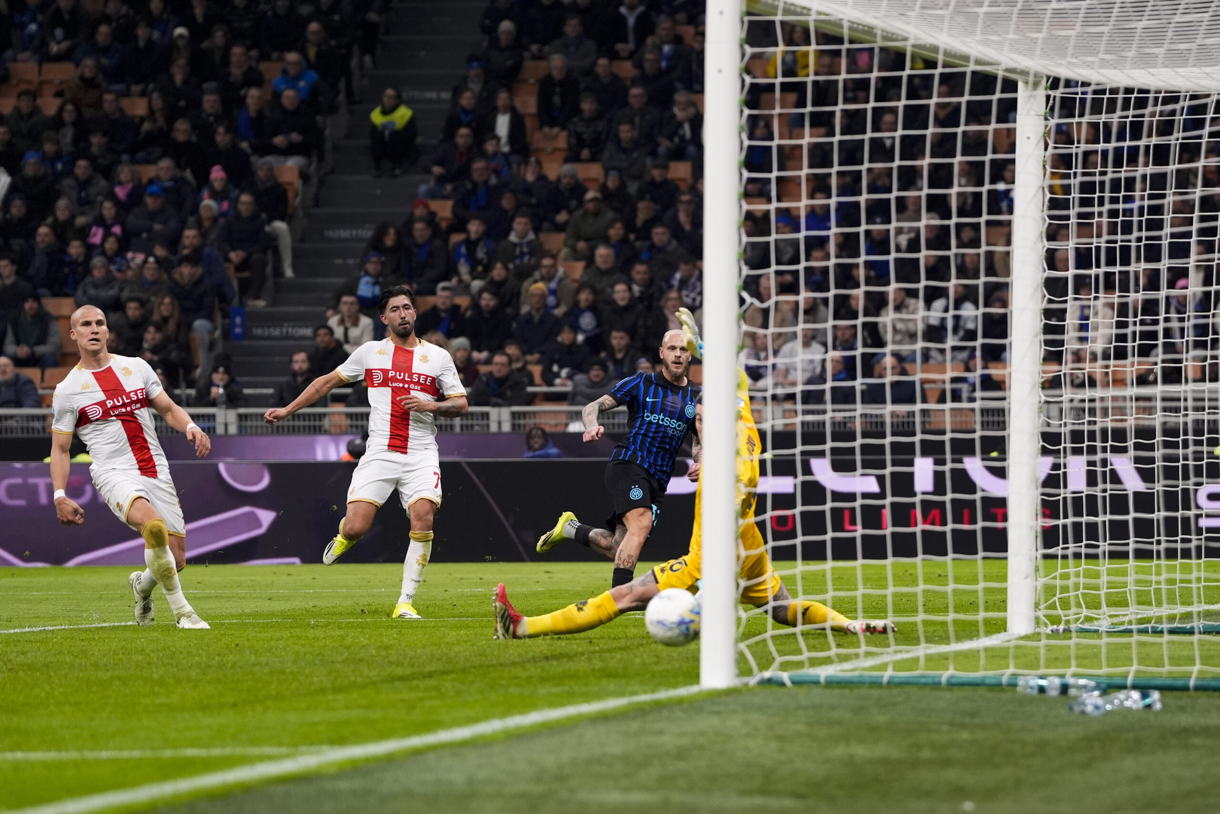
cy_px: 407
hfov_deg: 10.3
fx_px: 6778
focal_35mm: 200
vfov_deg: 6.9
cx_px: 610
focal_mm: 200
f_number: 3.5
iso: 2000
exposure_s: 1/1250
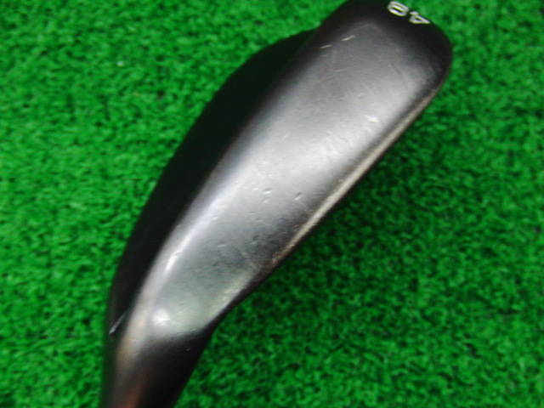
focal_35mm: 37
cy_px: 204
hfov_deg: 50.1
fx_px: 581
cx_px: 272
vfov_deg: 38.7
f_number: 3.6
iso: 400
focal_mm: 6.42
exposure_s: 1/40
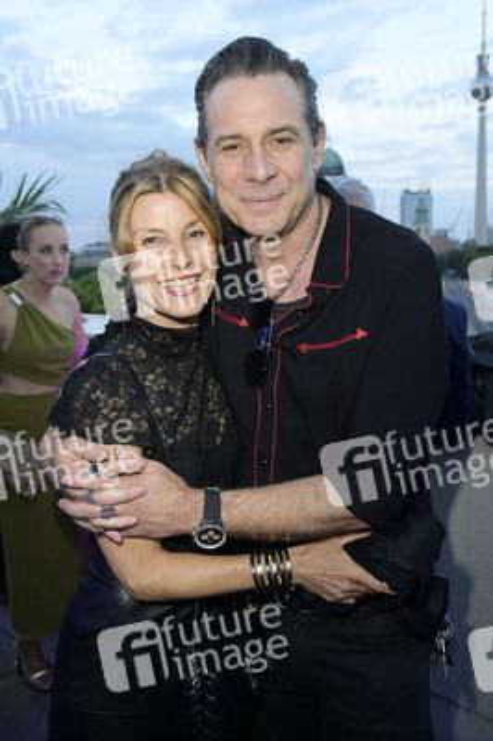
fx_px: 617
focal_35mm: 30
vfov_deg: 62.0
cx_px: 246
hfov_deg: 43.5
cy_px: 370
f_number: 5
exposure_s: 1/100
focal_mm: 30
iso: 1000
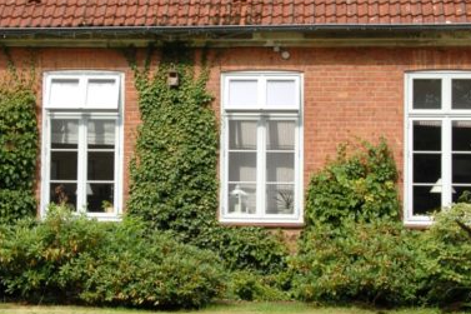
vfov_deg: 13.1
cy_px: 121
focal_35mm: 104
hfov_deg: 19.6
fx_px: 1360
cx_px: 176
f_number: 7.1
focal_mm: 34
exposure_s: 1/160
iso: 100
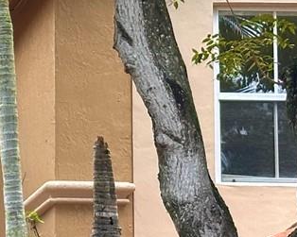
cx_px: -349
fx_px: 2100
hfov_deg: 7.7
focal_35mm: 239
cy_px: 308
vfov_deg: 6.4
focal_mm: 6.86
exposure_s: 1/654
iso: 64
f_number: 1.78
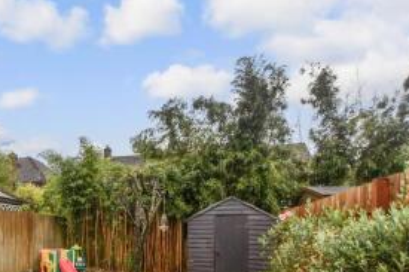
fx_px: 295
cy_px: 233
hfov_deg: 63.6
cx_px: 83
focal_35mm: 26
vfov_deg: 45.9
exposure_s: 1/100
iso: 400
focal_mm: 10
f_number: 8
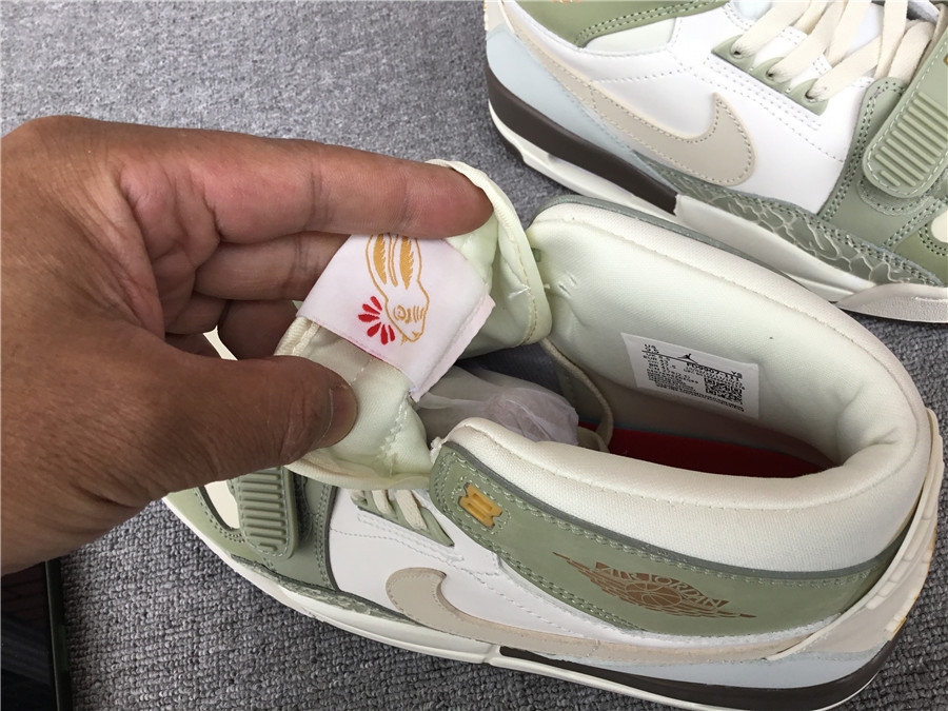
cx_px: 474
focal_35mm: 31
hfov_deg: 58.4
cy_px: 356
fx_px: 849
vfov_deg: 45.4
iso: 40
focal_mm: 3.3
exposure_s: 1/100
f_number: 2.4
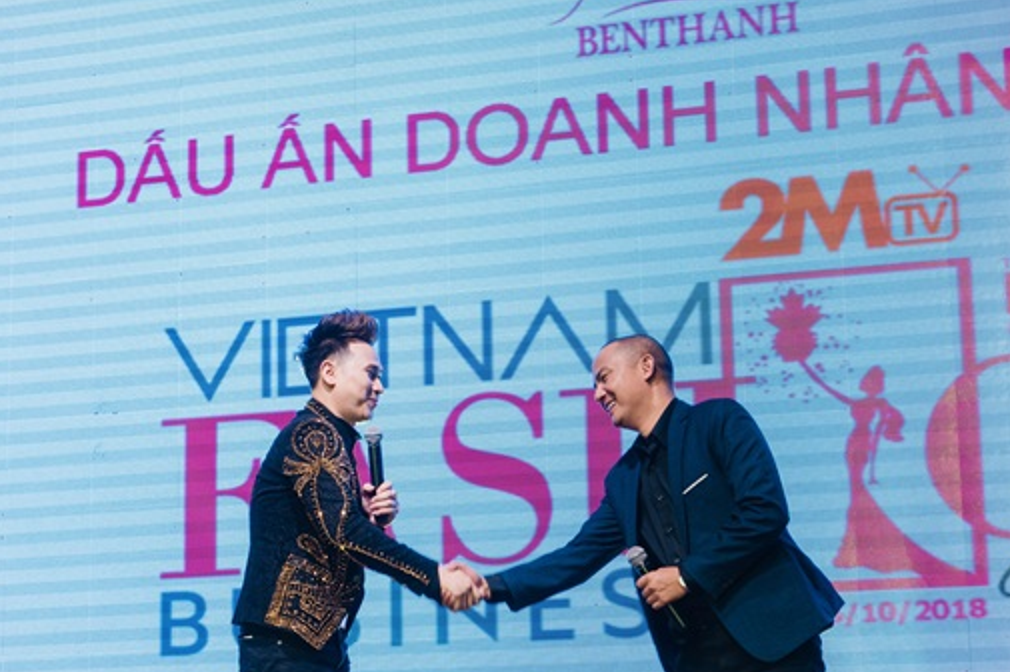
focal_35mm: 86
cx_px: 468
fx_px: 2411
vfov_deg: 15.9
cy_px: 347
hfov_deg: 23.7
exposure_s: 1/100
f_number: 6.3
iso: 800
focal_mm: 70
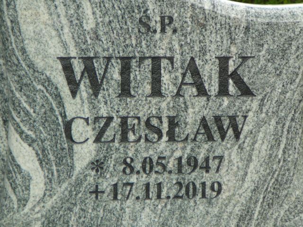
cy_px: 114
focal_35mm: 177
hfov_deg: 11.2
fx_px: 1549
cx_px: 152
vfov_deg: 8.4
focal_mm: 26.3
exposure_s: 1/160
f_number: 4
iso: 80
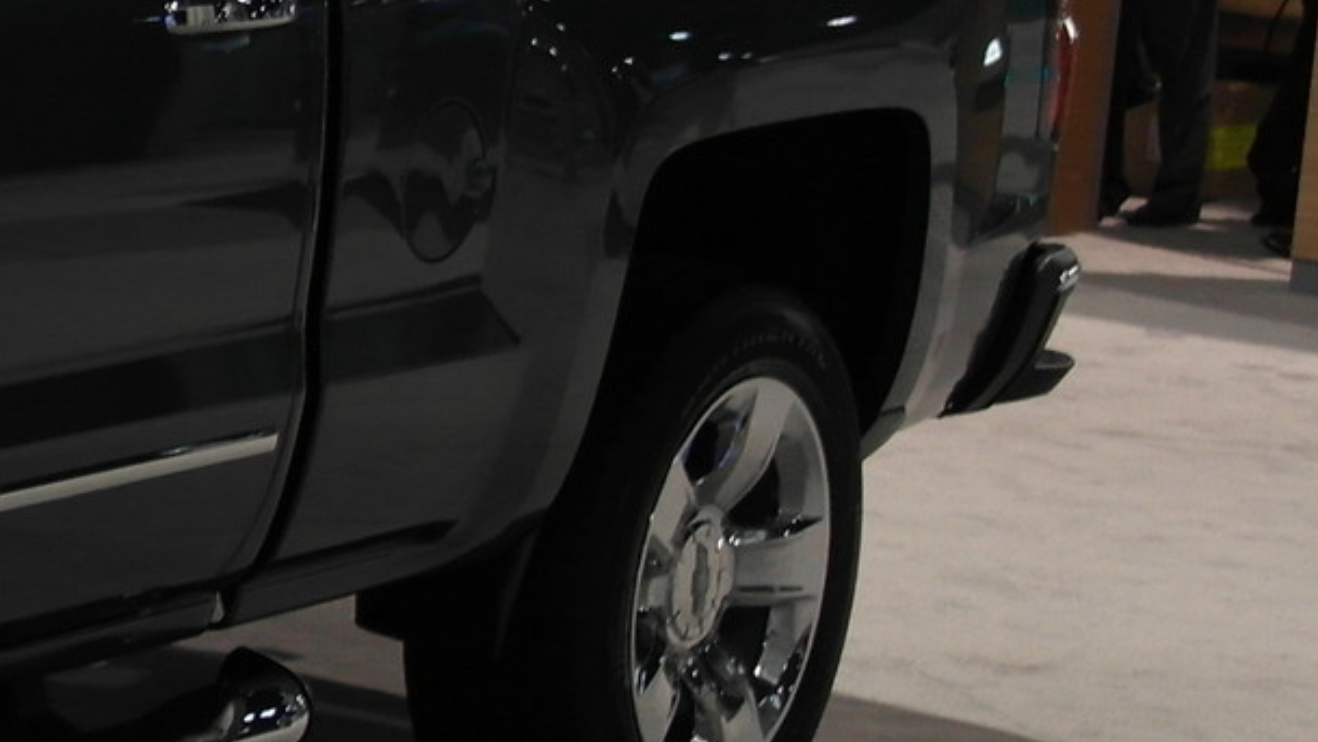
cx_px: -1112
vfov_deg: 9.4
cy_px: 178
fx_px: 4510
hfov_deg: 14.5
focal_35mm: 129
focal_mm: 20
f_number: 3.5
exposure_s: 1/30
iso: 400
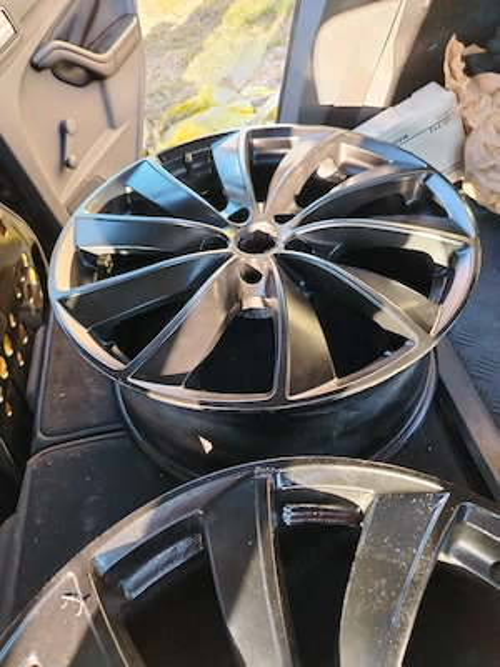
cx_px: 250
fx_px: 462
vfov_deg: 71.6
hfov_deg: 56.8
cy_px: 334
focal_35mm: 24
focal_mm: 5.25
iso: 750
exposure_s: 1/100
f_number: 1.75
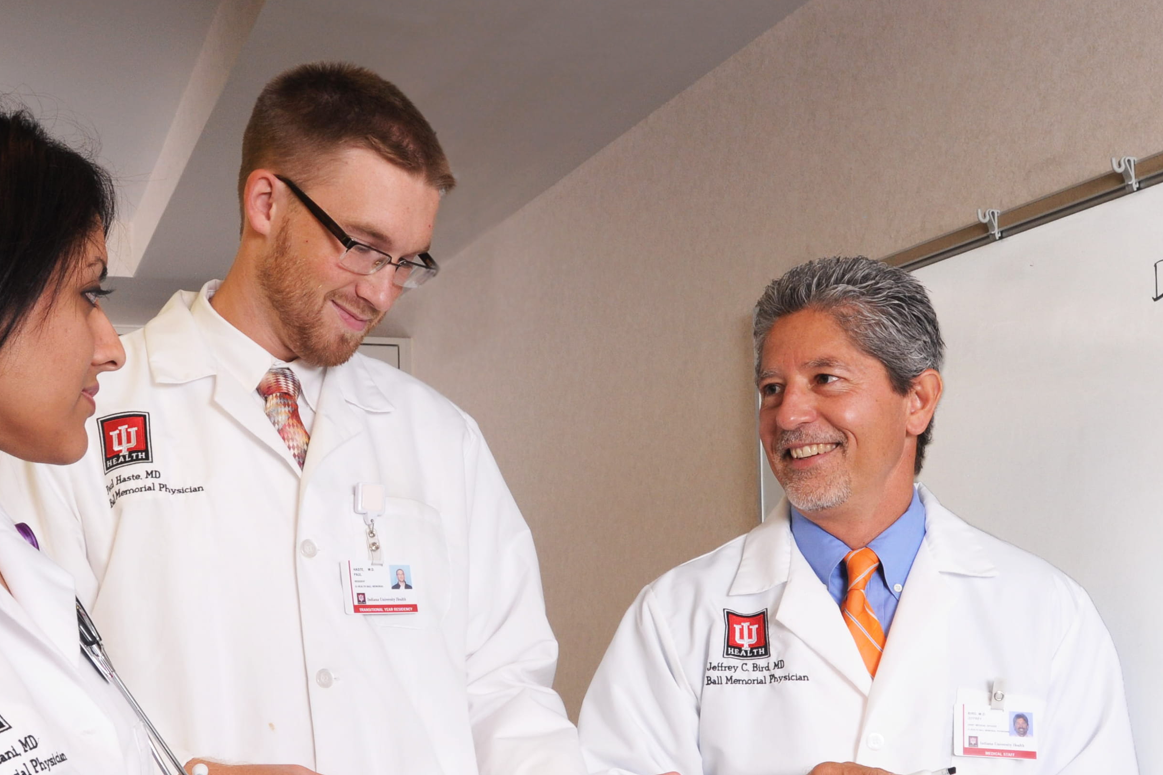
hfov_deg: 44.6
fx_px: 1417
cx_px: 589
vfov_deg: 30.1
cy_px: 584
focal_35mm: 44
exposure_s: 1/60
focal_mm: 17
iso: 320
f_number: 8
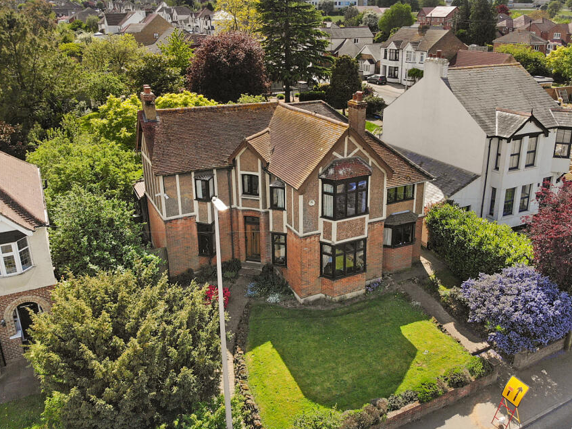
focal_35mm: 29
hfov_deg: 61.5
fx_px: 479
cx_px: 314
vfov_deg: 48.0
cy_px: 181
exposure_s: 1/686
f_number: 2.8
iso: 100
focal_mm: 4.5
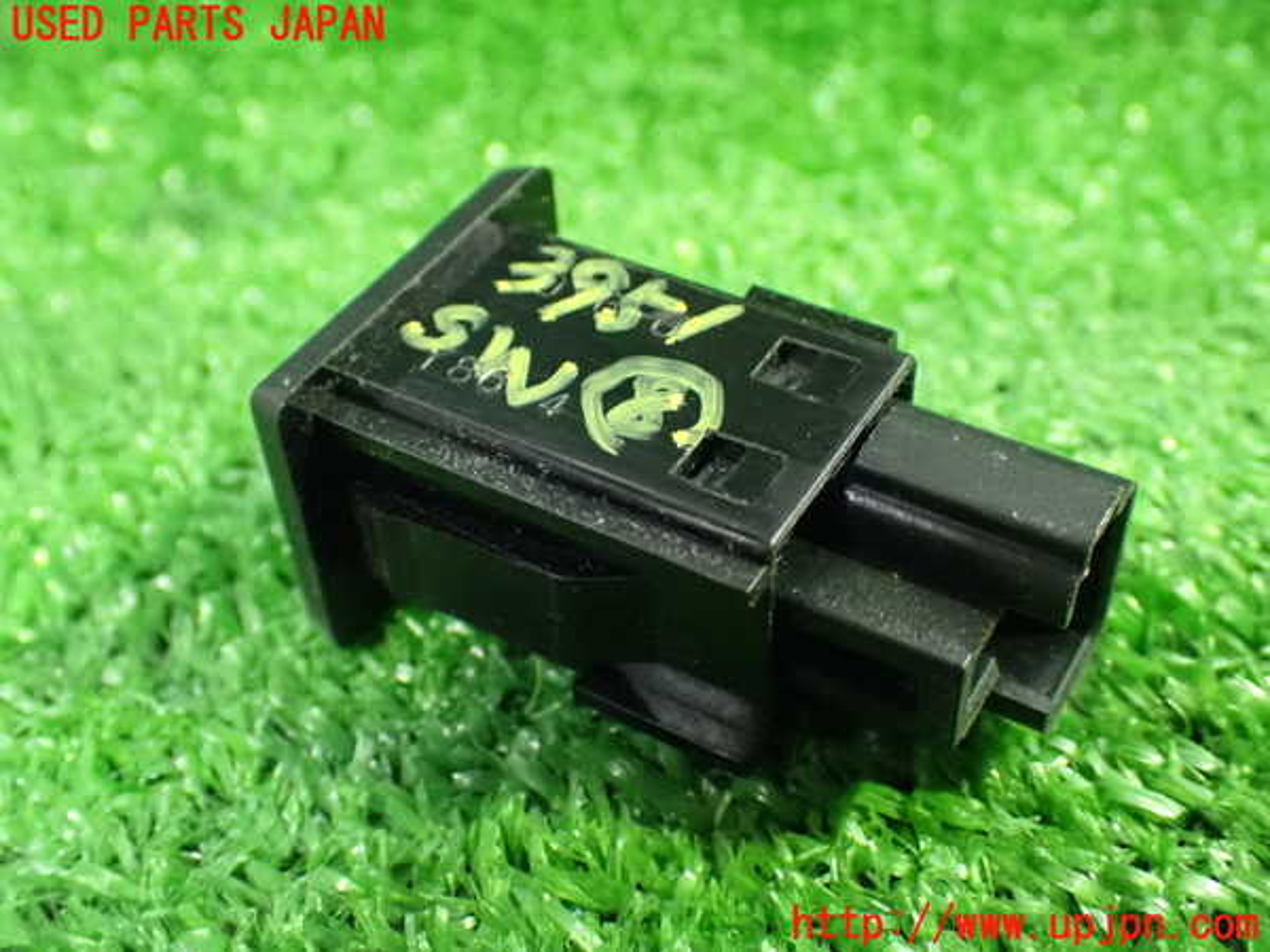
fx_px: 1614
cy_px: 476
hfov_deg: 42.9
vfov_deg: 32.9
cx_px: 635
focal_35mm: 44
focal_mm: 7.84
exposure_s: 1/40
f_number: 2.9
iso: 1600
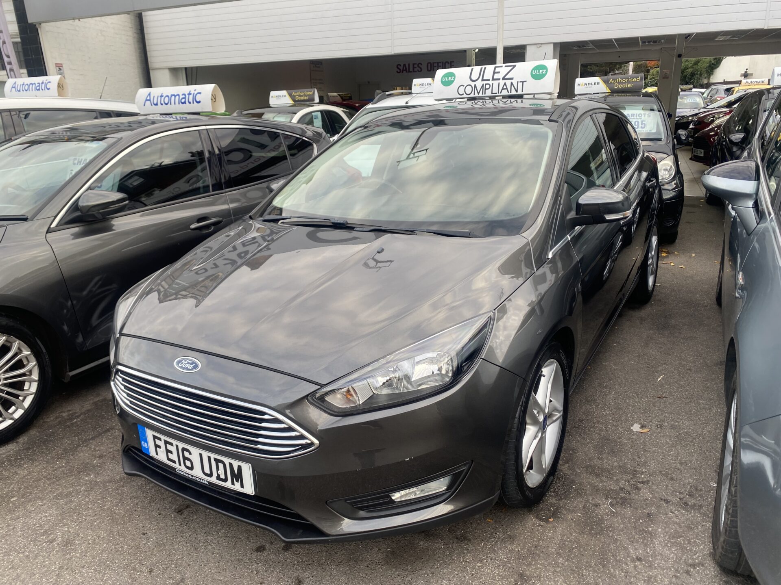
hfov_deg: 67.3
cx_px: 390
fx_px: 587
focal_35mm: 26
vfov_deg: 53.1
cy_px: 292
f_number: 1.8
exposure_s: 1/122
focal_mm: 4.25
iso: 40
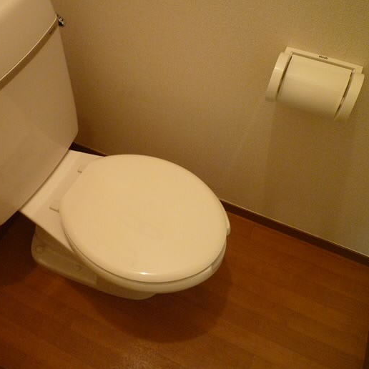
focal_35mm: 30
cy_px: 187
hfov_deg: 53.9
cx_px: 161
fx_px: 362
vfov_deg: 54.0
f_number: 2.8
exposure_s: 1/15
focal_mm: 4.4
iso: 400
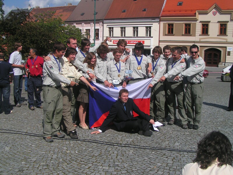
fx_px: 256
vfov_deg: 37.7
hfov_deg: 49.0
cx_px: 116
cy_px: 88
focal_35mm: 38
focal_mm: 5.8
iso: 50
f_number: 5.6
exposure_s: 1/200
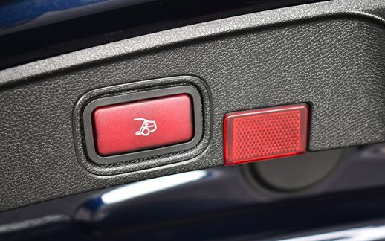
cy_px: 138
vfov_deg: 20.6
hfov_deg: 32.5
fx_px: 661
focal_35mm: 63
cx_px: 181
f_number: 4
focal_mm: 25
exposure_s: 1/250
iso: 400
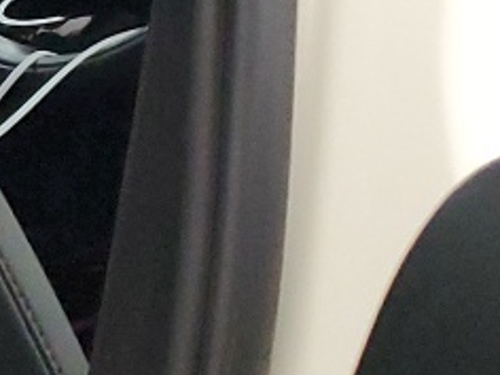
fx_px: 2542
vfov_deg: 8.4
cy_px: 229
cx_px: -1144
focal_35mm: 176
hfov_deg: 8.7
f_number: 1.5
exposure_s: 1/60.2
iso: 234
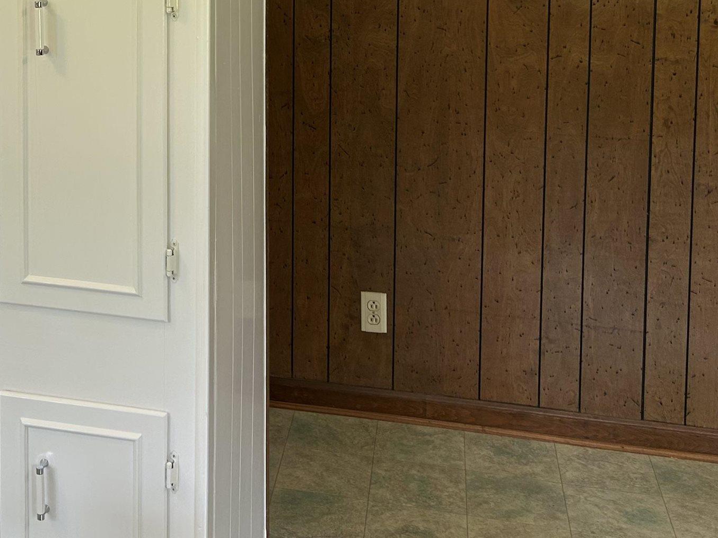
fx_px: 1224
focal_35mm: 59
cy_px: -46
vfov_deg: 23.4
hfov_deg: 31.2
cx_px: 67
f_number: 1.5
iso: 40
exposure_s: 1/120
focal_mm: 5.7
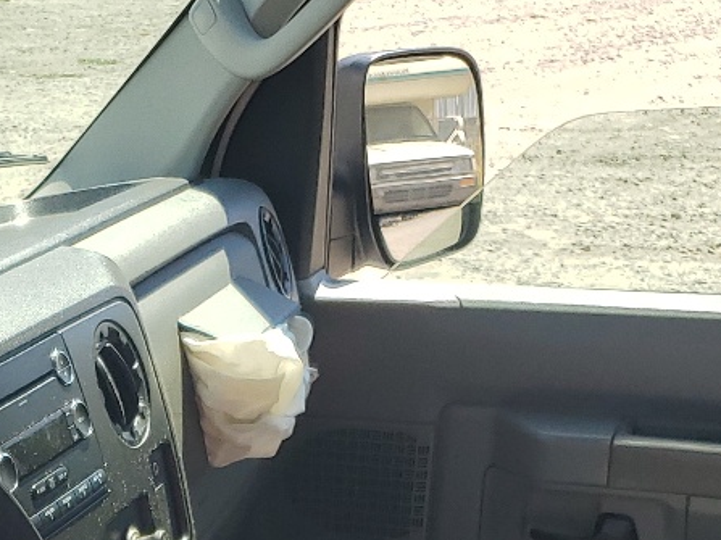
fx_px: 1937
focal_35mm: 93
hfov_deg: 20.7
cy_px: 887
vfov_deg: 14.5
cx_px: 98
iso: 50
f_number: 1.5
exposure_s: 1/1111
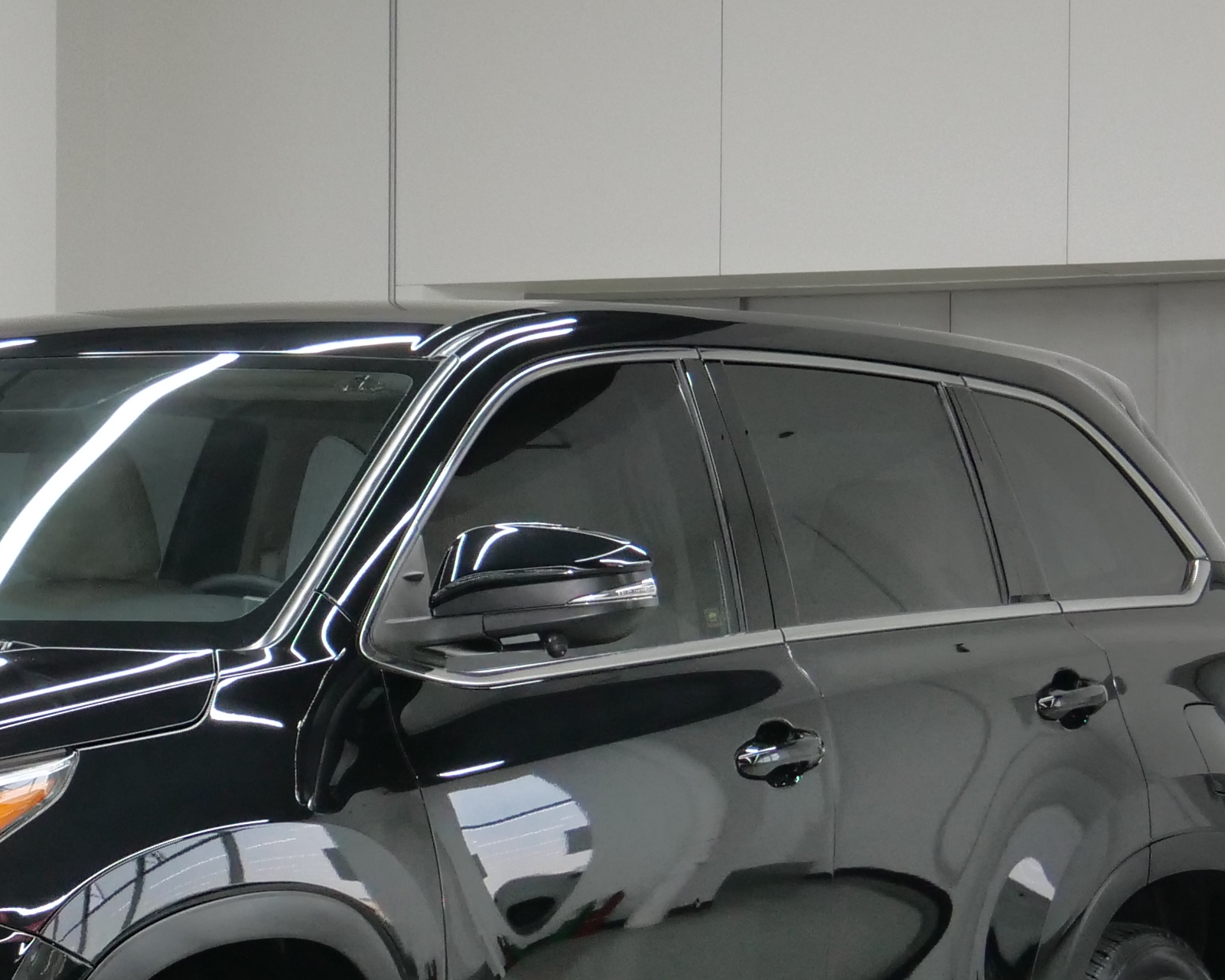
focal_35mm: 158
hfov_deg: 12.1
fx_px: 5729
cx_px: 71
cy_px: 861
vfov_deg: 9.7
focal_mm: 25
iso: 800
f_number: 4.5
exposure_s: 1/40
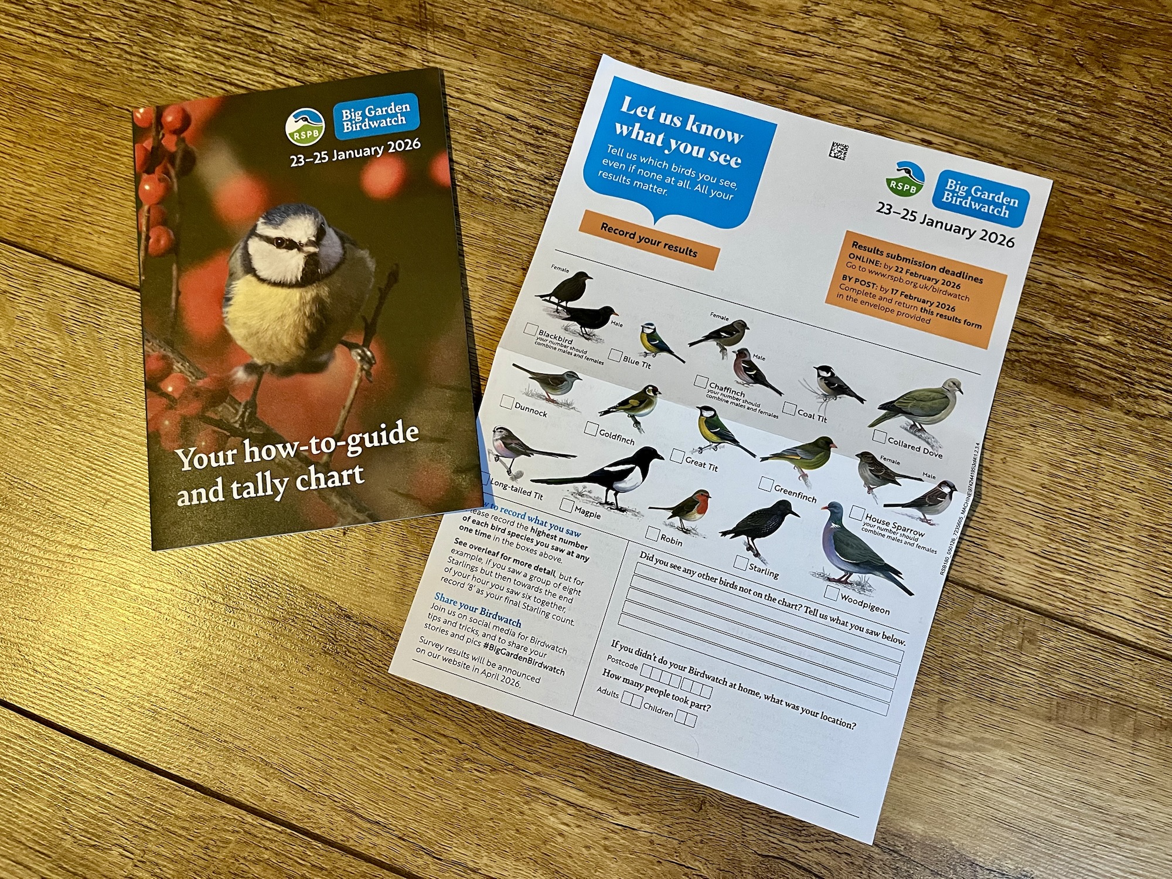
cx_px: 586
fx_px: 880
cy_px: 440
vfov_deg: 53.1
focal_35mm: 26
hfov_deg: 67.3
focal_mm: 5.1
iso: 320
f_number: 1.6
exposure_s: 1/50
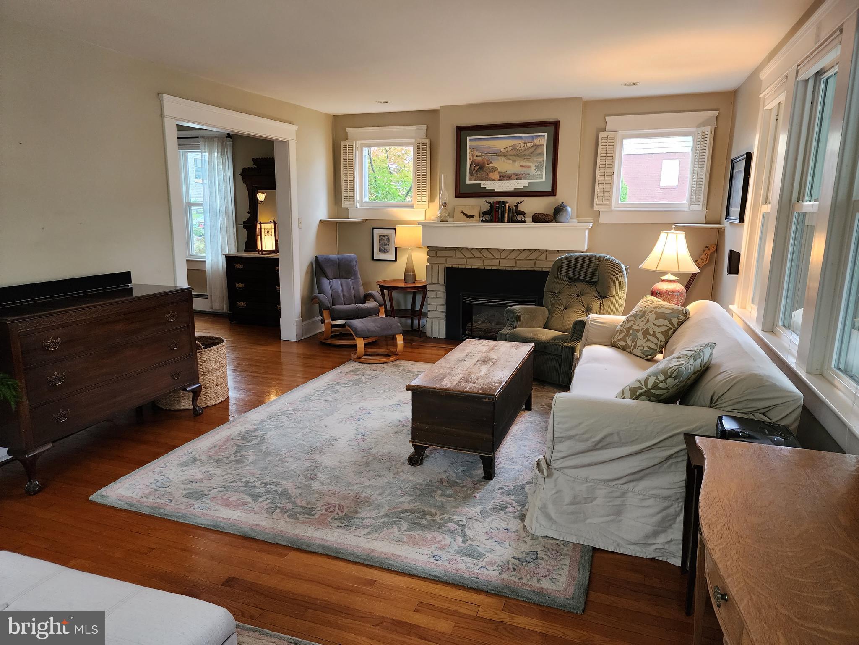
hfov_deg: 73.9
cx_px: 430
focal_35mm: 23
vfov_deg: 58.9
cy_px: 322
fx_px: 571
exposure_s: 1/120
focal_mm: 6.4
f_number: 1.8
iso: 500
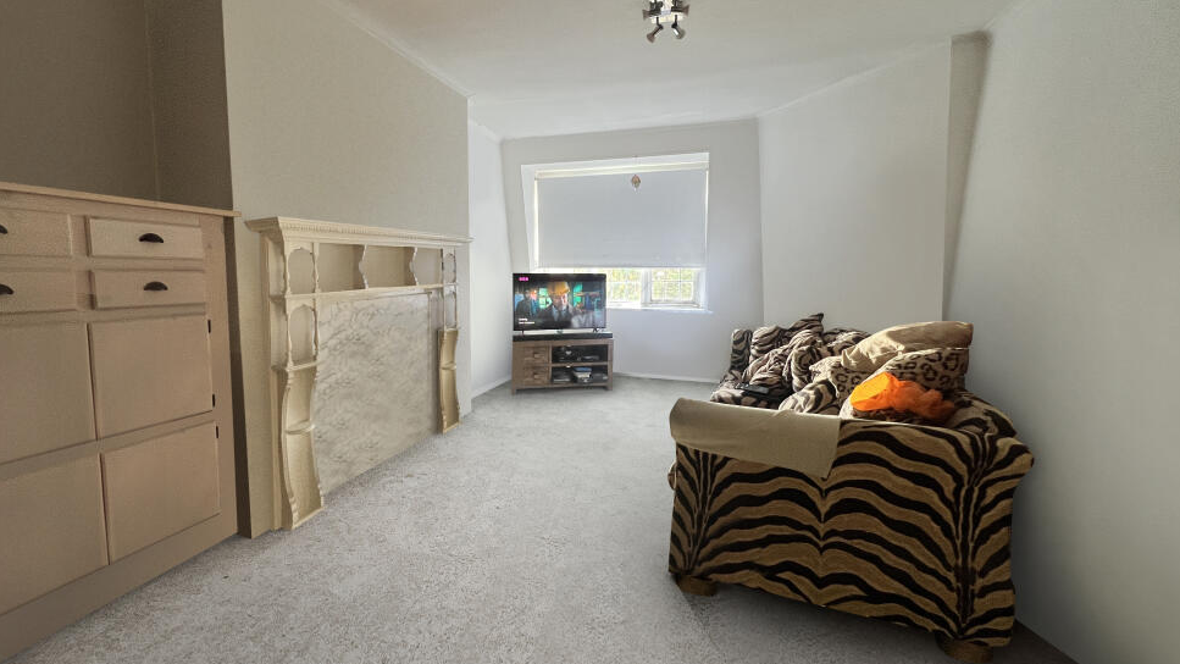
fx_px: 469
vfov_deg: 70.5
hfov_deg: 102.9
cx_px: 564
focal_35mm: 15
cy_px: 311
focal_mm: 1.57
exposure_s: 1/50
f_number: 1.8
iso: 250
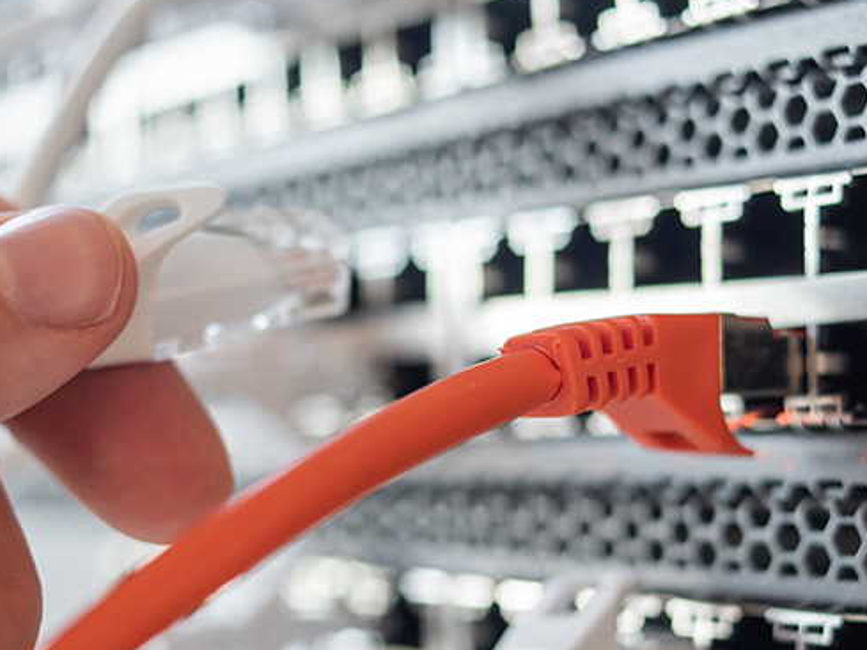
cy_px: 451
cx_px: 422
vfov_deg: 23.5
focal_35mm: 62
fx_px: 1553
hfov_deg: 31.2
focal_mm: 35
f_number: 3.5
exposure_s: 1/25
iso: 500
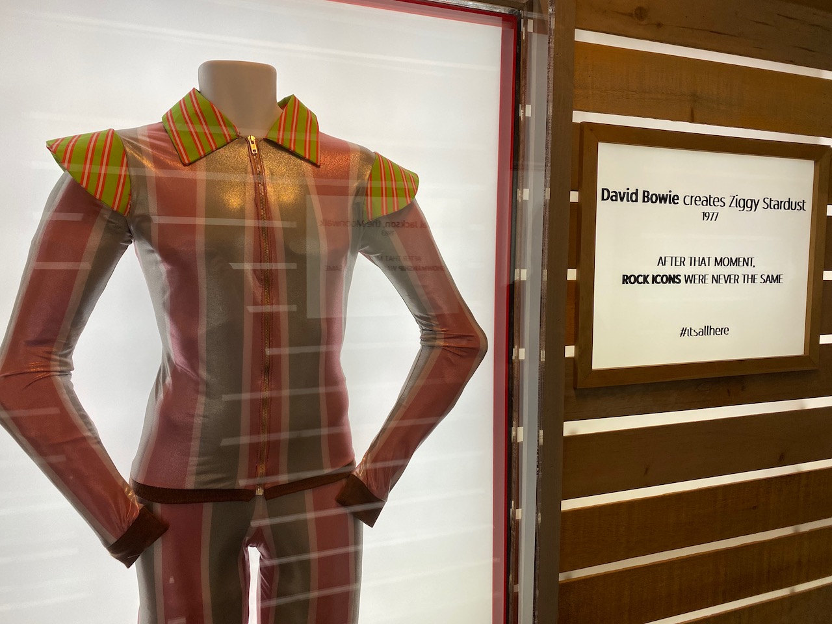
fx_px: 625
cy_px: 312
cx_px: 416
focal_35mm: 26
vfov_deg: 53.1
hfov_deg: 67.3
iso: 100
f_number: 1.8
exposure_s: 1/111
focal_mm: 4.25
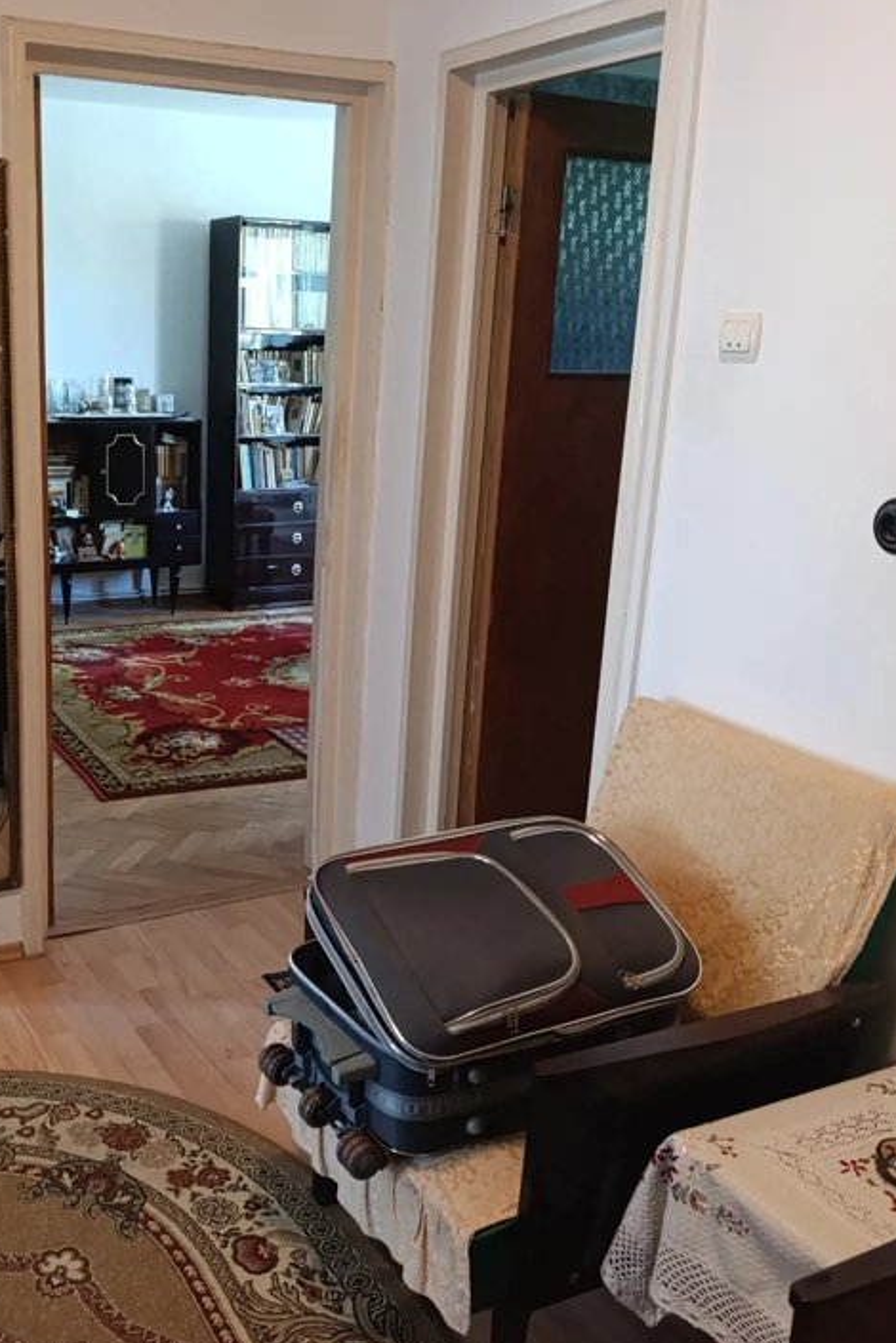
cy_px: 641
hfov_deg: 37.9
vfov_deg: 55.8
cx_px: 223
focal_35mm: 34
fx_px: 1269
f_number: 1.6
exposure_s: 1/25
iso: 1250
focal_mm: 6.14
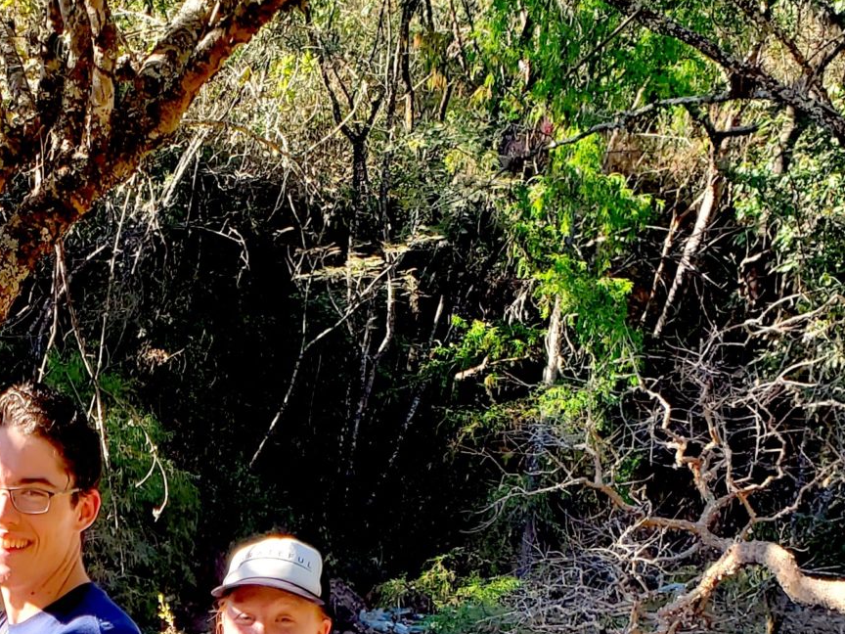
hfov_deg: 24.7
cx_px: 111
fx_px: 1880
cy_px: 889
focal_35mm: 77
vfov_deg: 17.6
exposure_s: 1/276
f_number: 2.4
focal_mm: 4.3
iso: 50
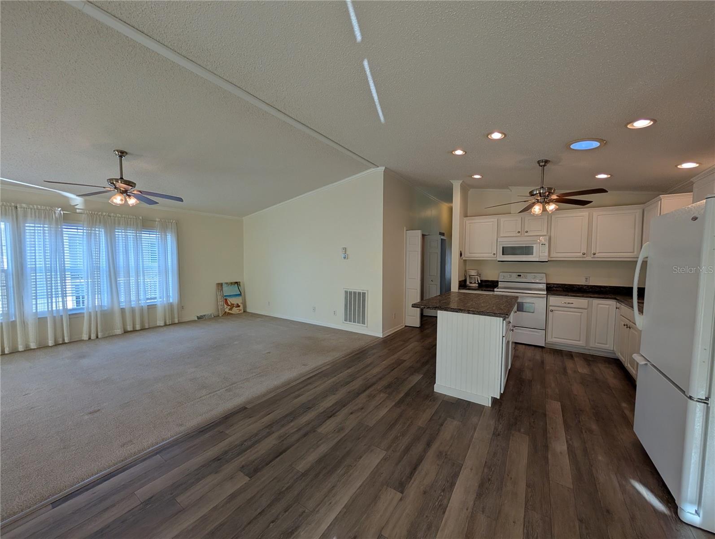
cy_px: 270
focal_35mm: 12
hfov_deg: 110.5
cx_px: 358
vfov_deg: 94.6
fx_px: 248
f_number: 1.7
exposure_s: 1/261
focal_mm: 2.02
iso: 53
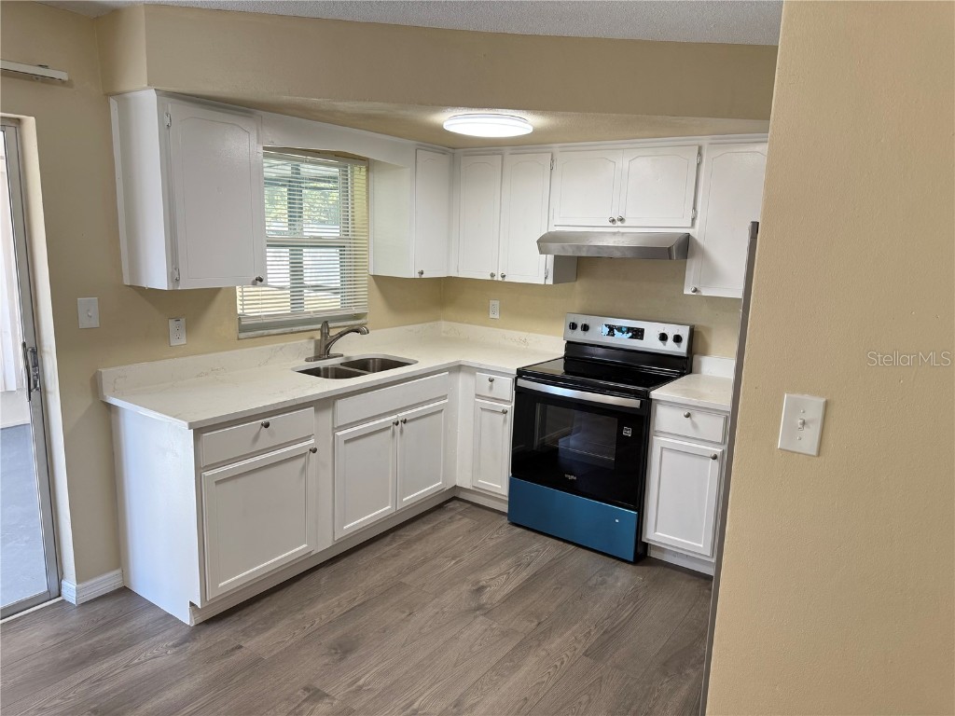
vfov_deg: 56.8
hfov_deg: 71.6
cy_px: 358
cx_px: 478
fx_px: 662
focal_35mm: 24
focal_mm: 6.76
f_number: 1.78
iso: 200
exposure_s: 1/68
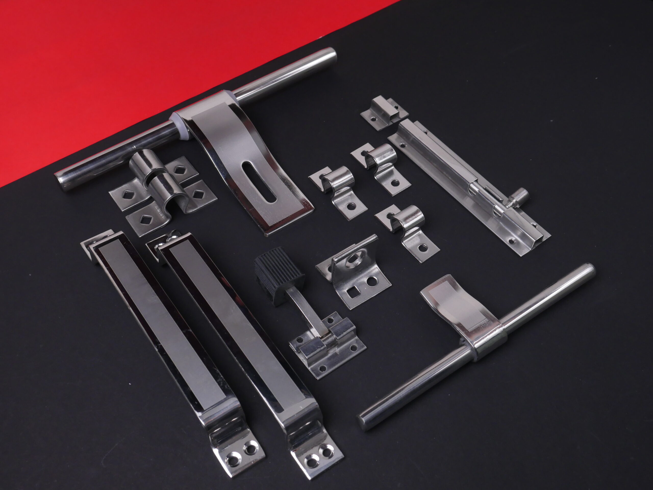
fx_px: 793
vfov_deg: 34.4
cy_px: 245
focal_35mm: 42
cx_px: 326
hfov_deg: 44.8
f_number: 7.1
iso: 800
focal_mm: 21
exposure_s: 1/30
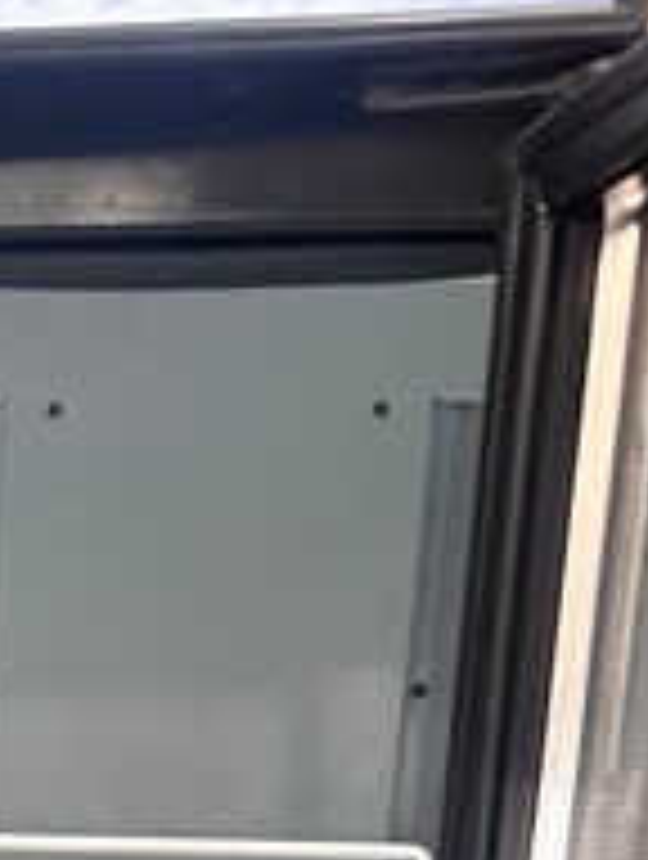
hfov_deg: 13.9
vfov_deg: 15.2
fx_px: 2537
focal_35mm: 102
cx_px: -234
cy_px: 1772
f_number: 1.78
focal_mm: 6.86
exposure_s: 1/60
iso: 320
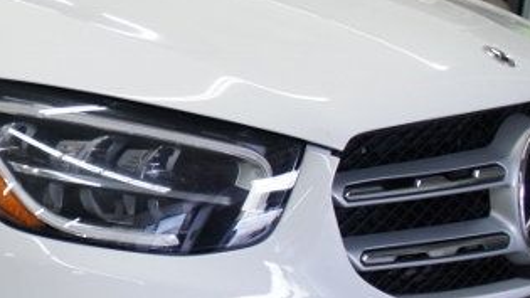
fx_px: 1293
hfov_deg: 21.5
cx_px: -109
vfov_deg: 13.1
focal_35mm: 92
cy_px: 132
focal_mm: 18
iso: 200
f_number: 4
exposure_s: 1/40
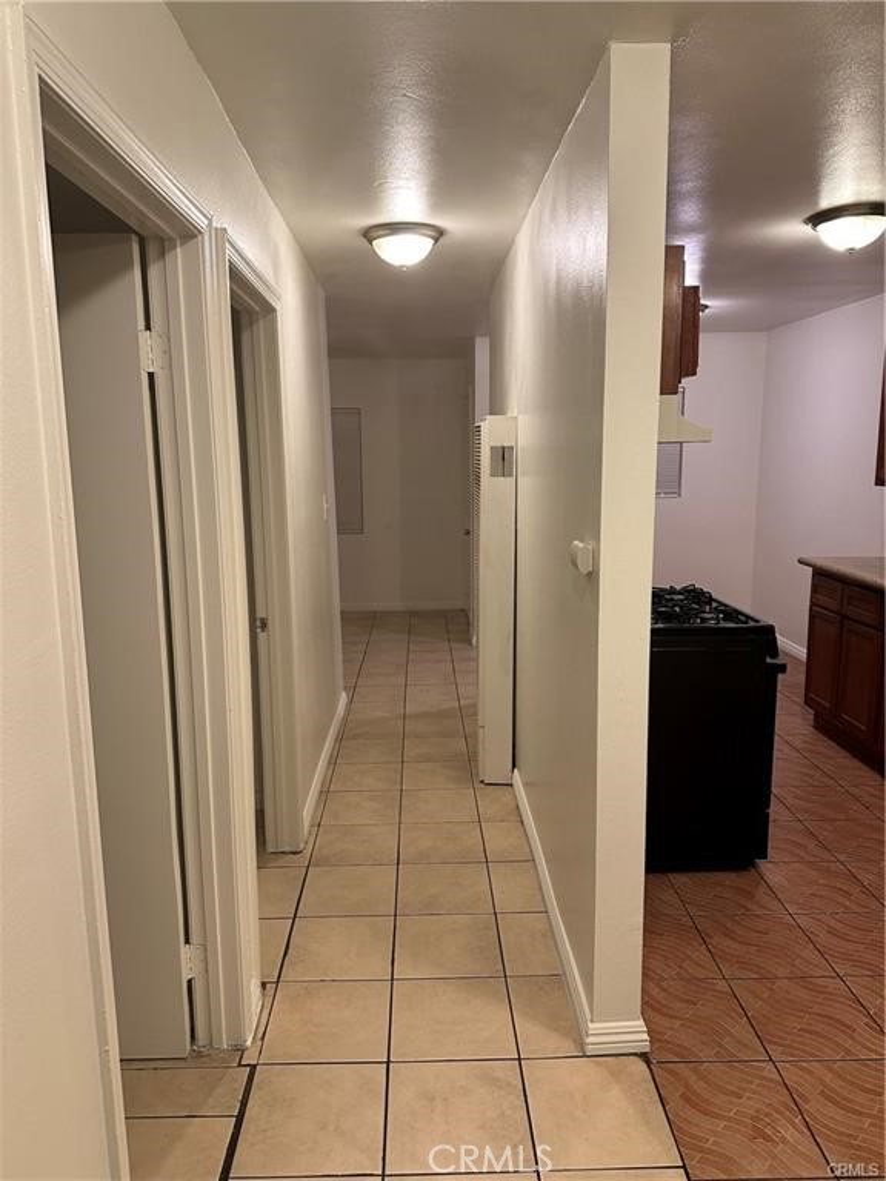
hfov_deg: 56.8
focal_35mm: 24
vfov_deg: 71.6
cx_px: 443
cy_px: 590
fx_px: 819
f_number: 1.78
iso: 200
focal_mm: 6.86
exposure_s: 1/60
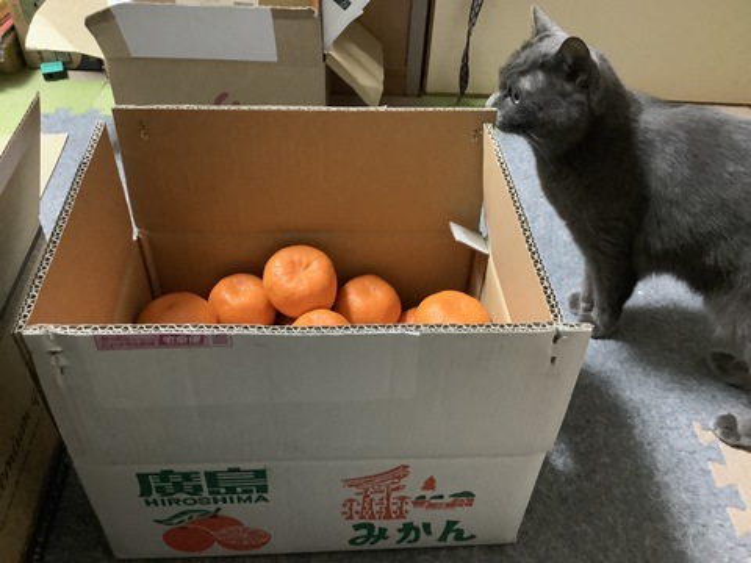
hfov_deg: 58.4
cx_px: 376
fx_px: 673
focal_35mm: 31
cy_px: 282
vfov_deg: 45.4
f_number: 2.4
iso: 800
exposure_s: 1/20
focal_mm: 3.3
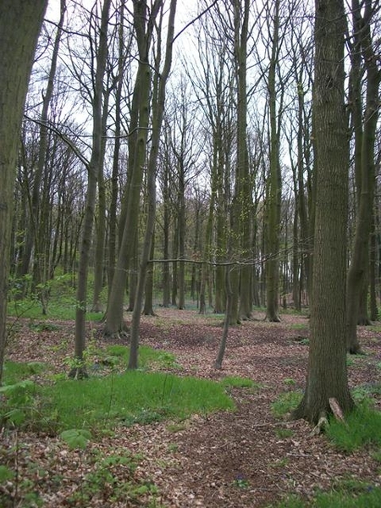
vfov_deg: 56.8
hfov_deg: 44.2
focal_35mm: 32
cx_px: 190
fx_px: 470
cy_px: 254
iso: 80
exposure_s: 1/160
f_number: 2.9
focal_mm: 5.7
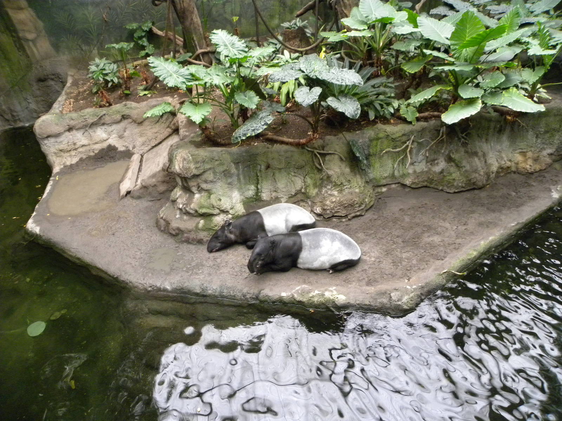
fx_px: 422
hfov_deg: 67.3
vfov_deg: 53.1
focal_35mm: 26
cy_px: 210
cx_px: 281
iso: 400
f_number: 2.8
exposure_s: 1/18.1
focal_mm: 4.6
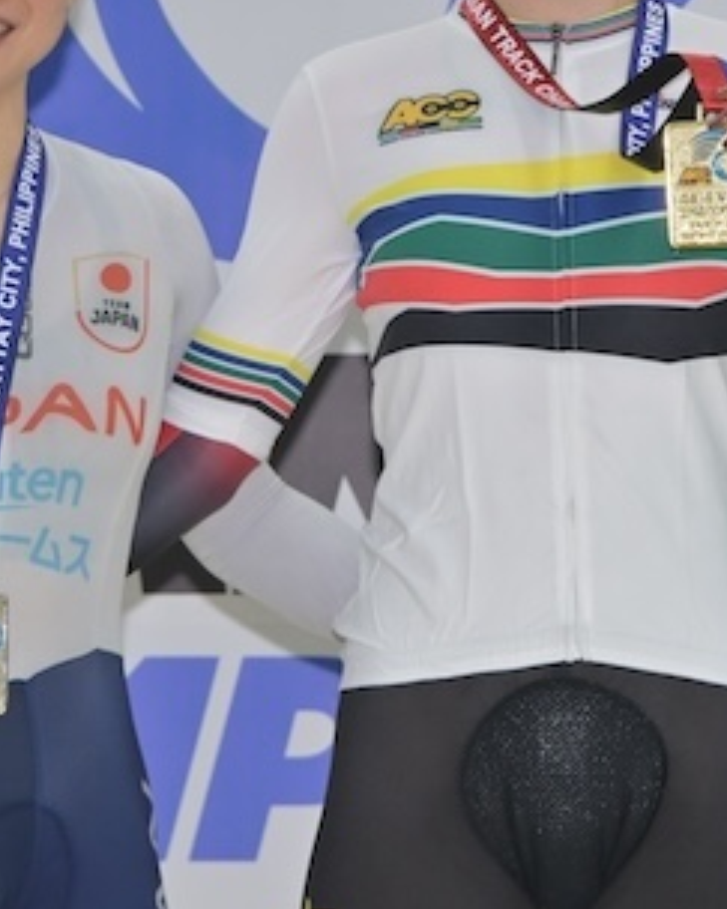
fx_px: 7965
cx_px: 550
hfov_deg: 5.2
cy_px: 154
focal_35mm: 296
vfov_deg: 6.5
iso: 1250
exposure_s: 1/160
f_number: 8
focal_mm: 120
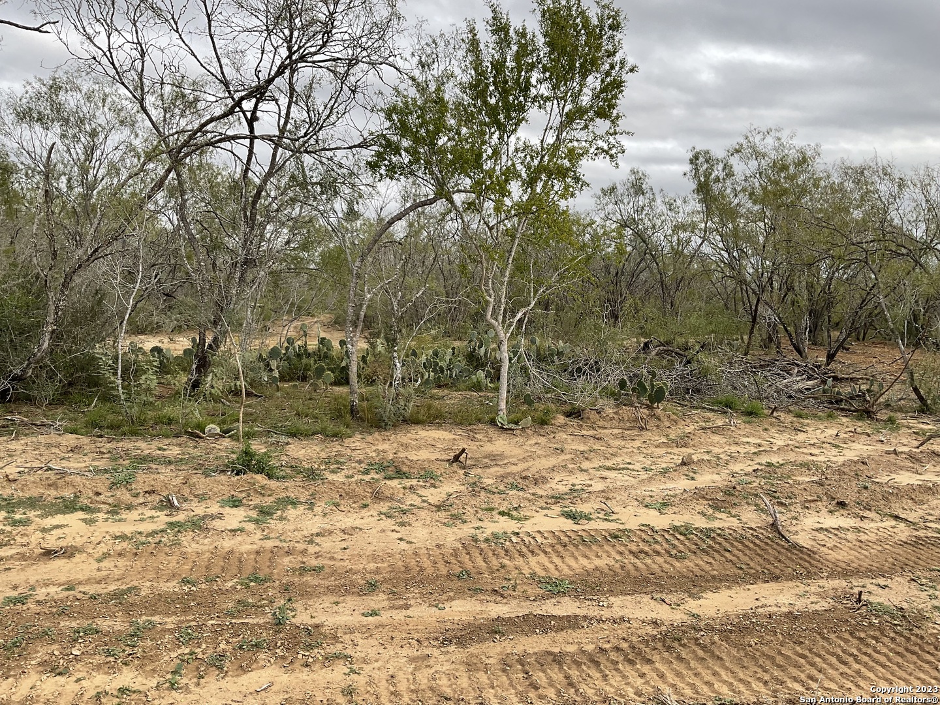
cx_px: 470
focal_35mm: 29
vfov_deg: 48.2
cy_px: 352
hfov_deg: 61.7
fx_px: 787
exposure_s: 1/486
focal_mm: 3
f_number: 1.8
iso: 16
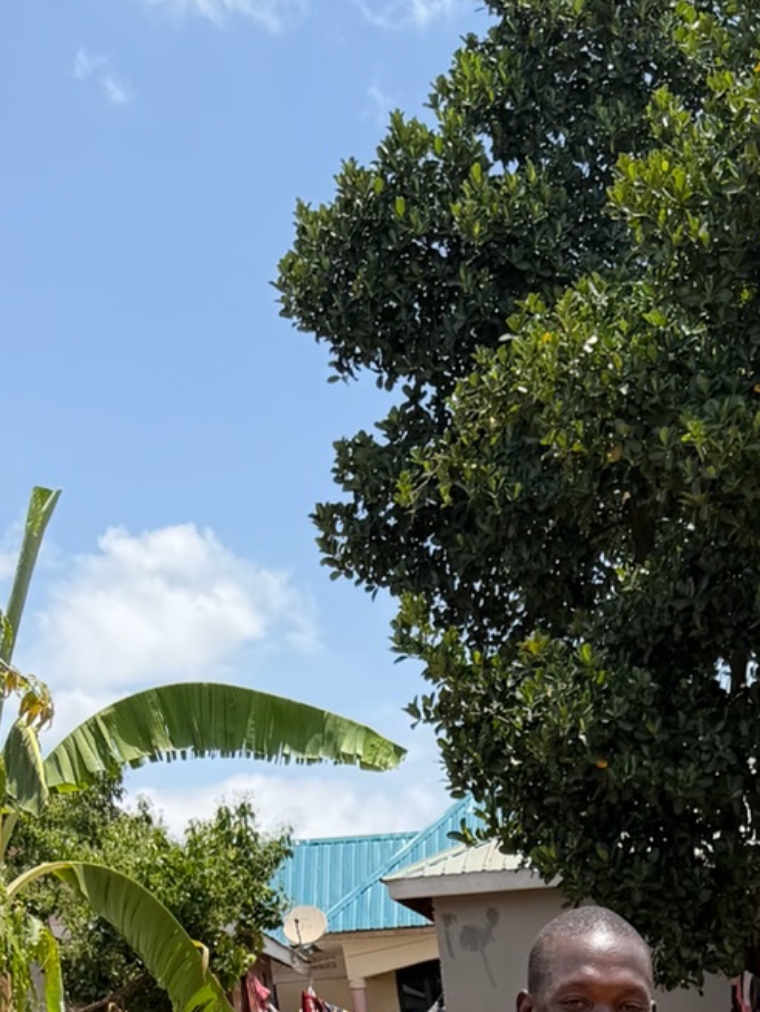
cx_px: 789
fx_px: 2193
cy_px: 1455
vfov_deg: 22.1
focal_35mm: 75
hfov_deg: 19.0
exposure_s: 1/2445
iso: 80
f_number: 1.78
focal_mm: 6.76
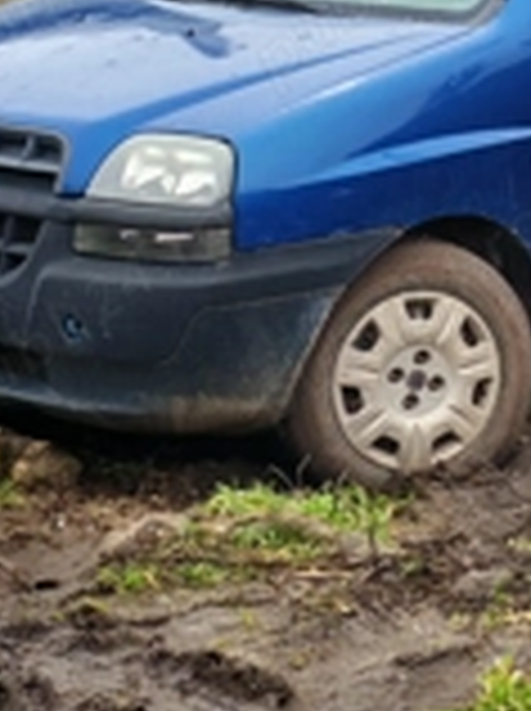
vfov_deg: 14.3
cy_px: 45
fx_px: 2810
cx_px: 558
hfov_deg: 10.7
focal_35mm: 137
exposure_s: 1/190
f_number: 1.95
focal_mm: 5.52
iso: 50
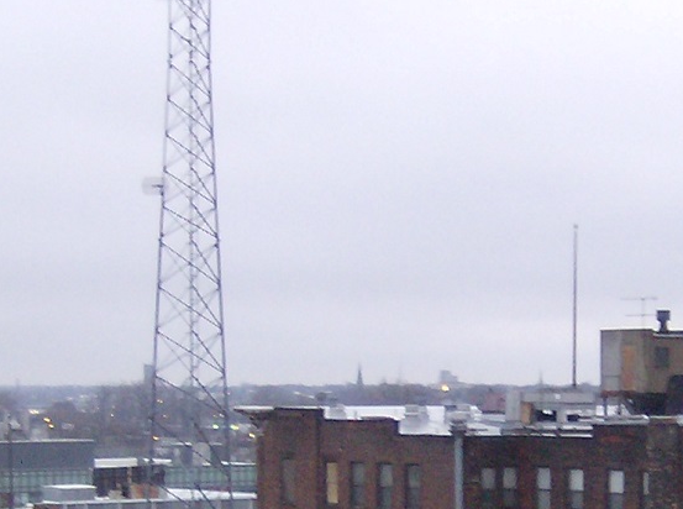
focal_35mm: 125
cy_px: 563
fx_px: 2460
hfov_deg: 15.7
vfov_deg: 11.6
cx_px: 506
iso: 200
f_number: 2.8
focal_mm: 6
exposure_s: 1/27.9
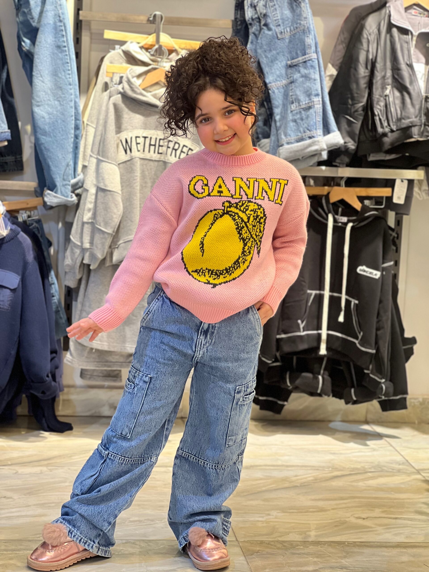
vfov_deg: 25.3
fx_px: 1272
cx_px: 214
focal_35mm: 77
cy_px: 286
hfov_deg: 19.1
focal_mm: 9
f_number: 2.8
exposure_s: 1/33
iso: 200
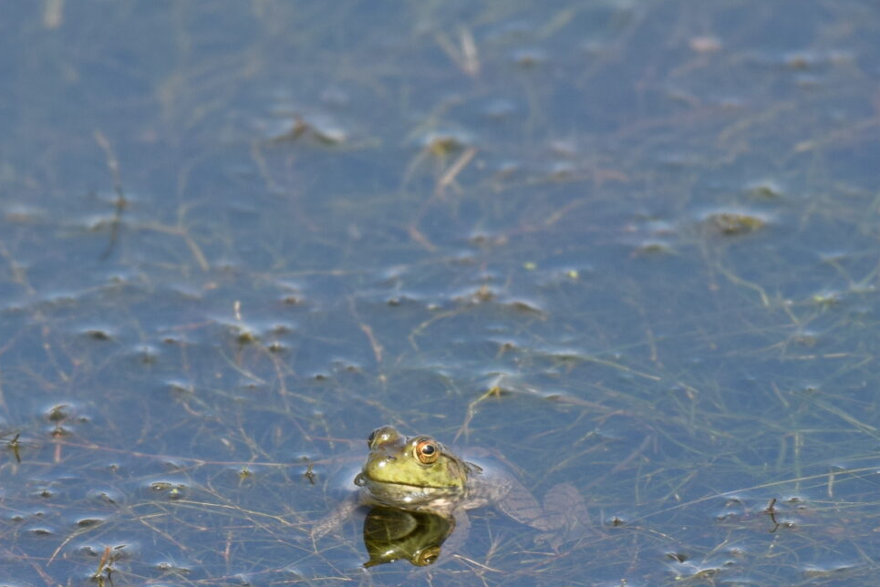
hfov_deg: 1.0
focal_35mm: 1989
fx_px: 48632
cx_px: 343
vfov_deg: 0.7
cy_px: 449
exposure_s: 1/800
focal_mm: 500
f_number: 5.6
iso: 400
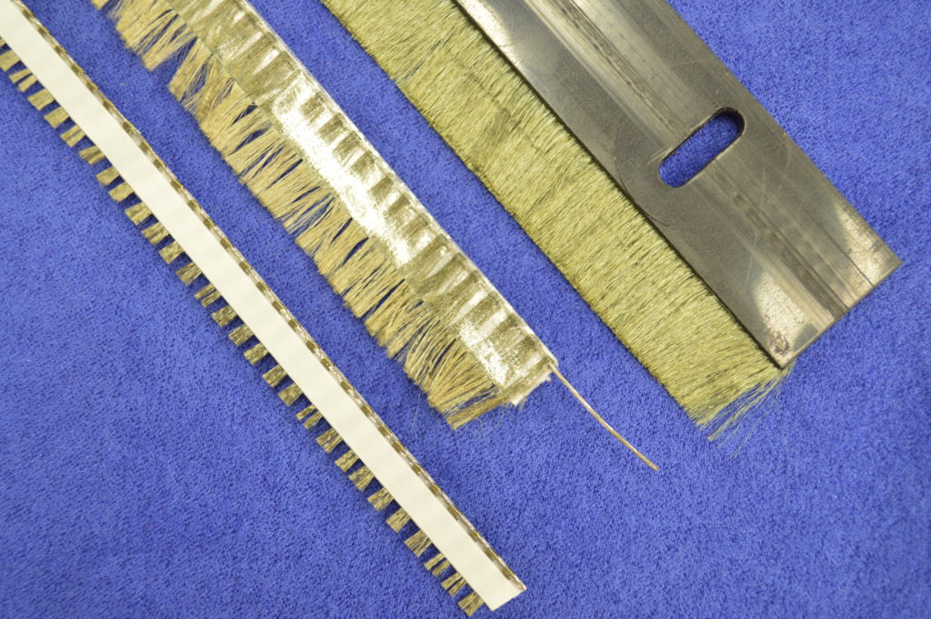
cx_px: 466
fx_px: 1163
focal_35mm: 45
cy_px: 310
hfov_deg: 43.6
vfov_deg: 29.8
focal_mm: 30
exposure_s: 1/25
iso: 800
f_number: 4.5
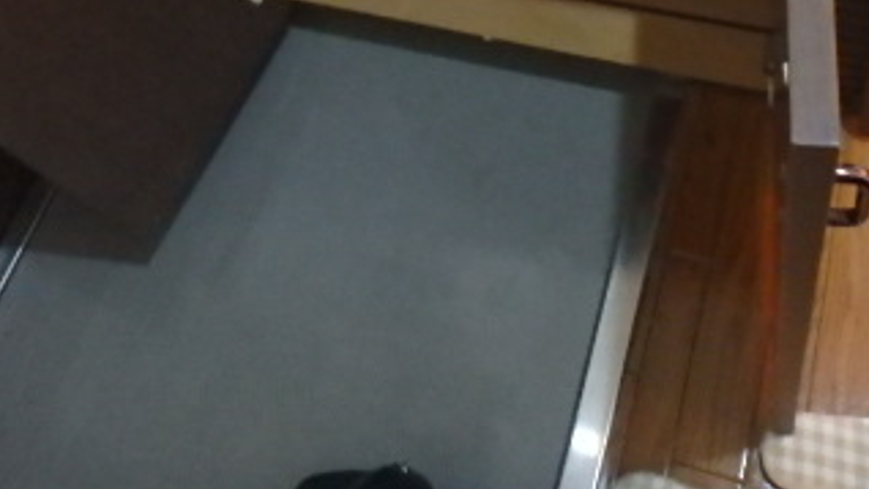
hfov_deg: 44.4
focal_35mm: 46
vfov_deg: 23.1
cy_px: -142
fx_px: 1060
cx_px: 519
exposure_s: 1/15
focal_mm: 3.7
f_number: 3.5
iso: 1600
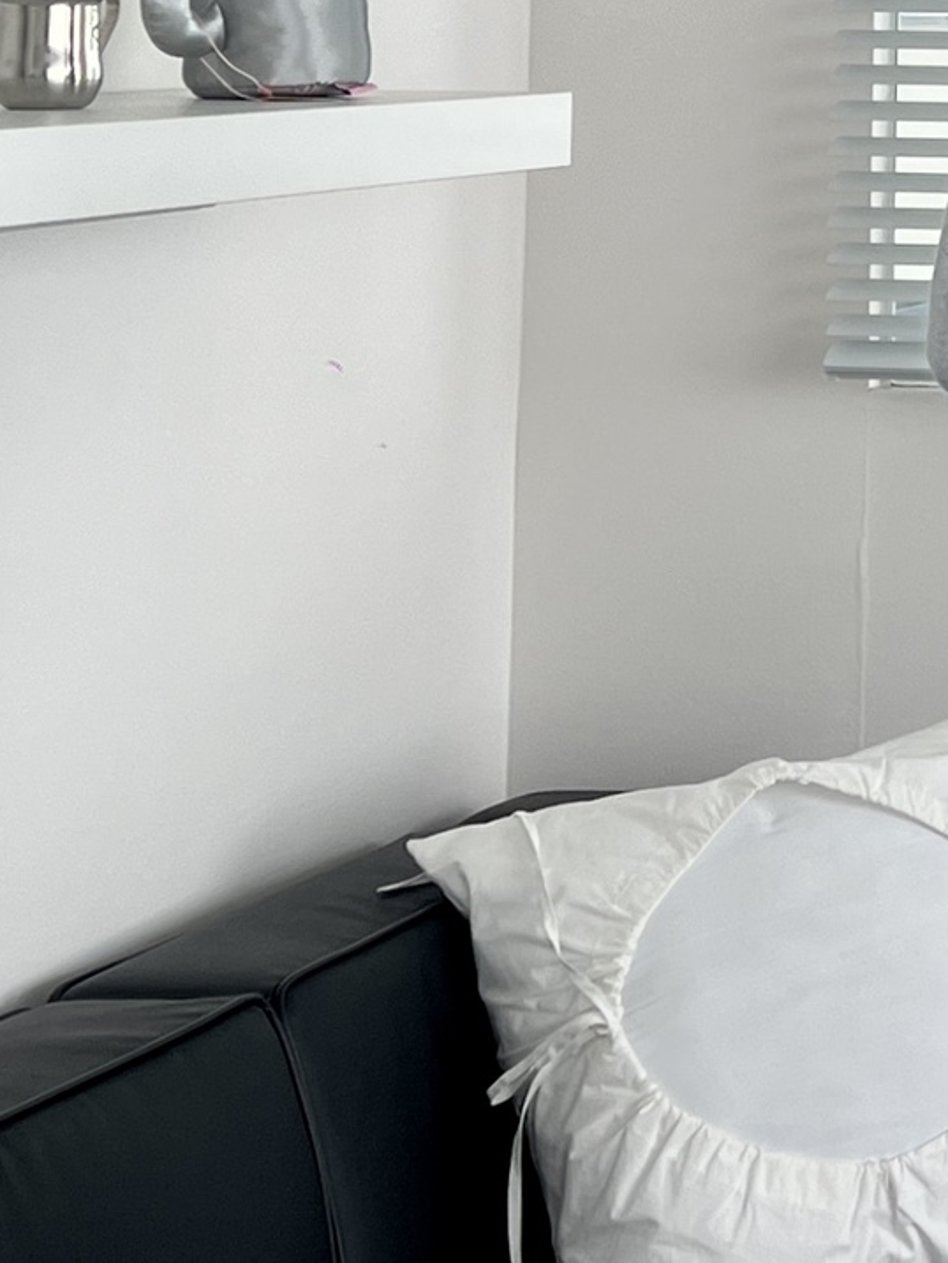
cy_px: 858
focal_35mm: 87
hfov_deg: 15.3
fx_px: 3176
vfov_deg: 22.4
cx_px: 1532
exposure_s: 1/121
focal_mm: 5.7
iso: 32
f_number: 1.5
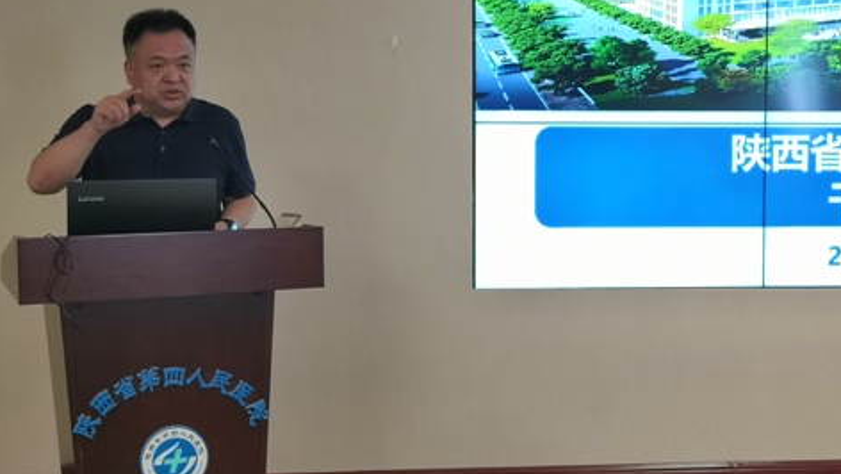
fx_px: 1383
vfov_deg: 19.4
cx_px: 563
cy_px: 192
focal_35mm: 62
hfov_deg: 33.5
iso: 125
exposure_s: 1/50
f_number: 1.8
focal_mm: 3.95
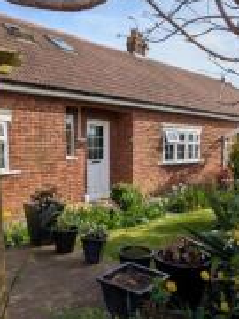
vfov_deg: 53.7
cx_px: 99
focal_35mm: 34
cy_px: 183
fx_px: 313
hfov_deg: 41.7
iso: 48
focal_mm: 1.83
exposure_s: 1/1783
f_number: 2.2
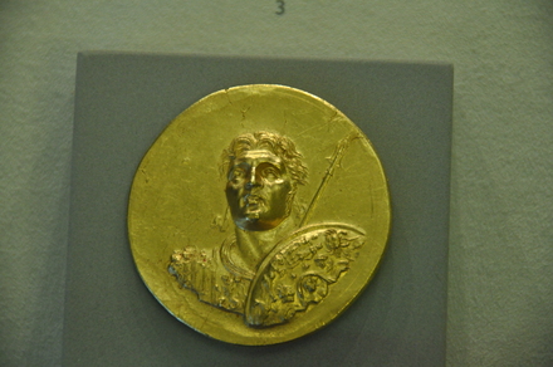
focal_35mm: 300
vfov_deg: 4.6
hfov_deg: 6.9
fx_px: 4602
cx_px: 276
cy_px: 184
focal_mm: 200
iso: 2000
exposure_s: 1/100
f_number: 5.6
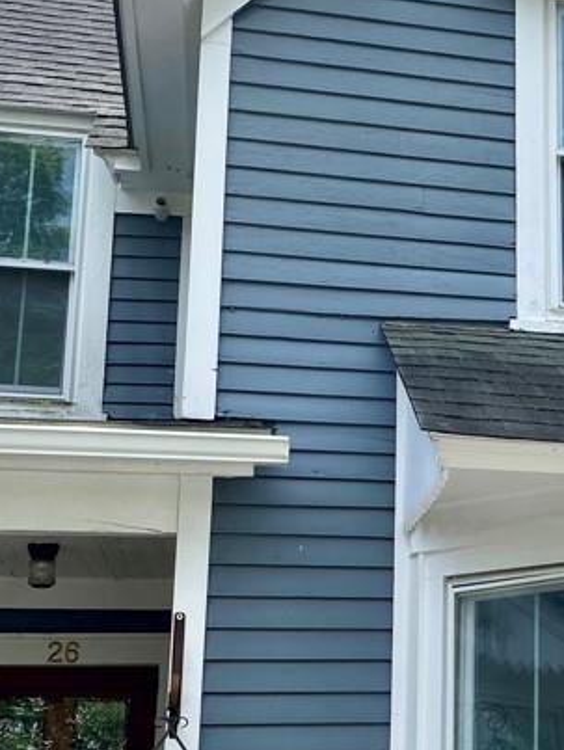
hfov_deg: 21.4
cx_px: 579
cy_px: 486
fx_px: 1432
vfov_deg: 29.2
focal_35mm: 66
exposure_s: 1/1464
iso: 32
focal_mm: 4.25
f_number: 1.8
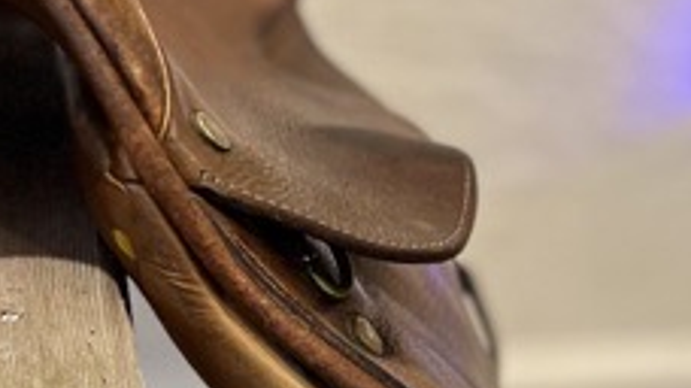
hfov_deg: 18.9
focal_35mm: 112
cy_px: 476
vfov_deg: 10.6
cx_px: 117
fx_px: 2051
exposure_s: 1/60
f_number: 1.5
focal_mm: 5.7
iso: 250
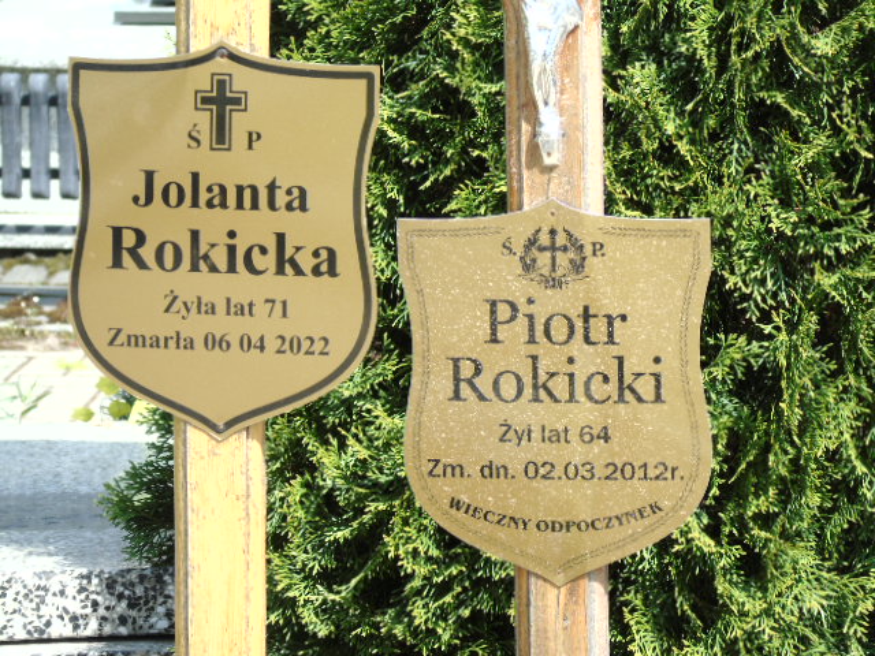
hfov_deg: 12.2
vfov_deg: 9.2
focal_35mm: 162
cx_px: 438
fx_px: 4095
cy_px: 328
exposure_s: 1/250
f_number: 4.9
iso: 80
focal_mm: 29
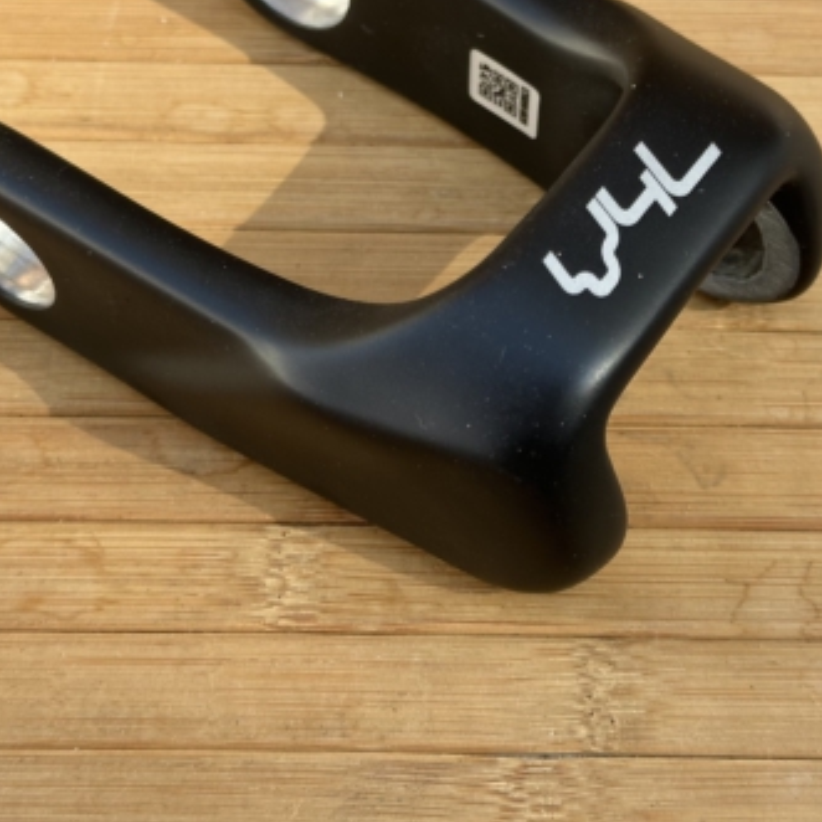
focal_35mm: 77
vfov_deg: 22.4
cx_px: 469
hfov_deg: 22.5
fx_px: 2069
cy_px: 273
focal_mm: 6.86
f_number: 1.78
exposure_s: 1/430
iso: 64
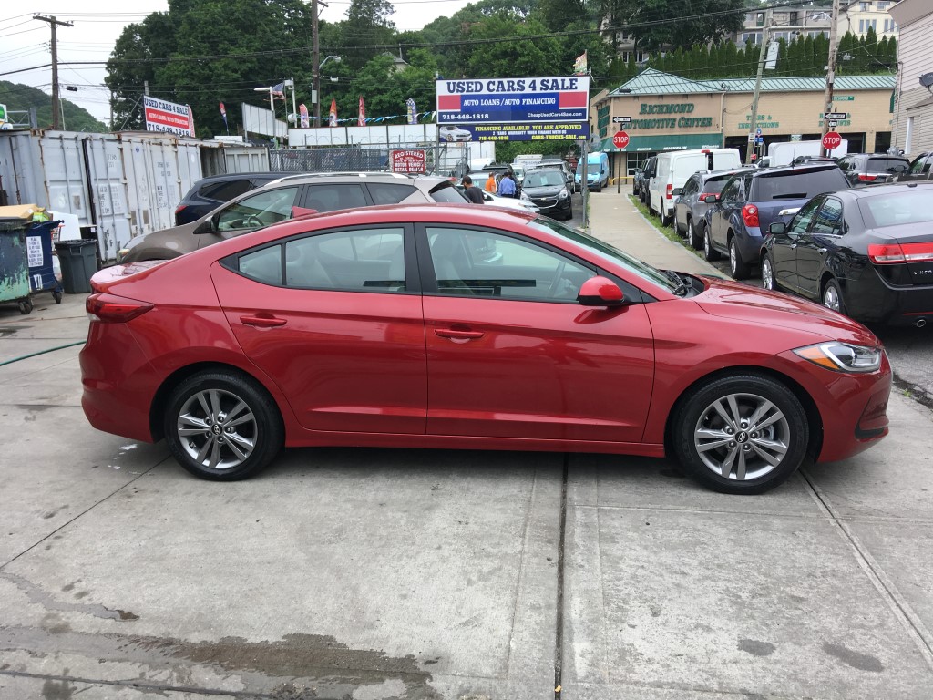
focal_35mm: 29
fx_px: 782
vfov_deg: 48.2
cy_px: 350
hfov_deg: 61.7
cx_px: 466
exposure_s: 1/541
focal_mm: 4.15
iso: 25
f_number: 2.2
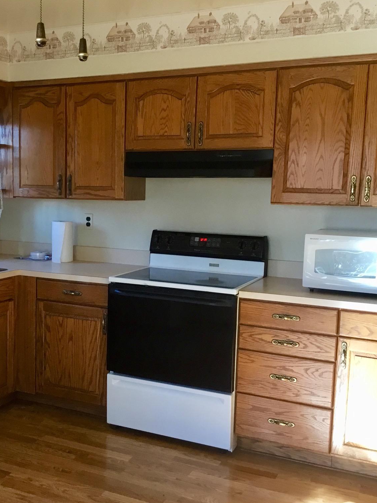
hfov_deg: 33.8
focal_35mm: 42
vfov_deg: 44.8
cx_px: 104
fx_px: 610
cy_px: 252
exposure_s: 1/30
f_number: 2.4
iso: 64
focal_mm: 3.3
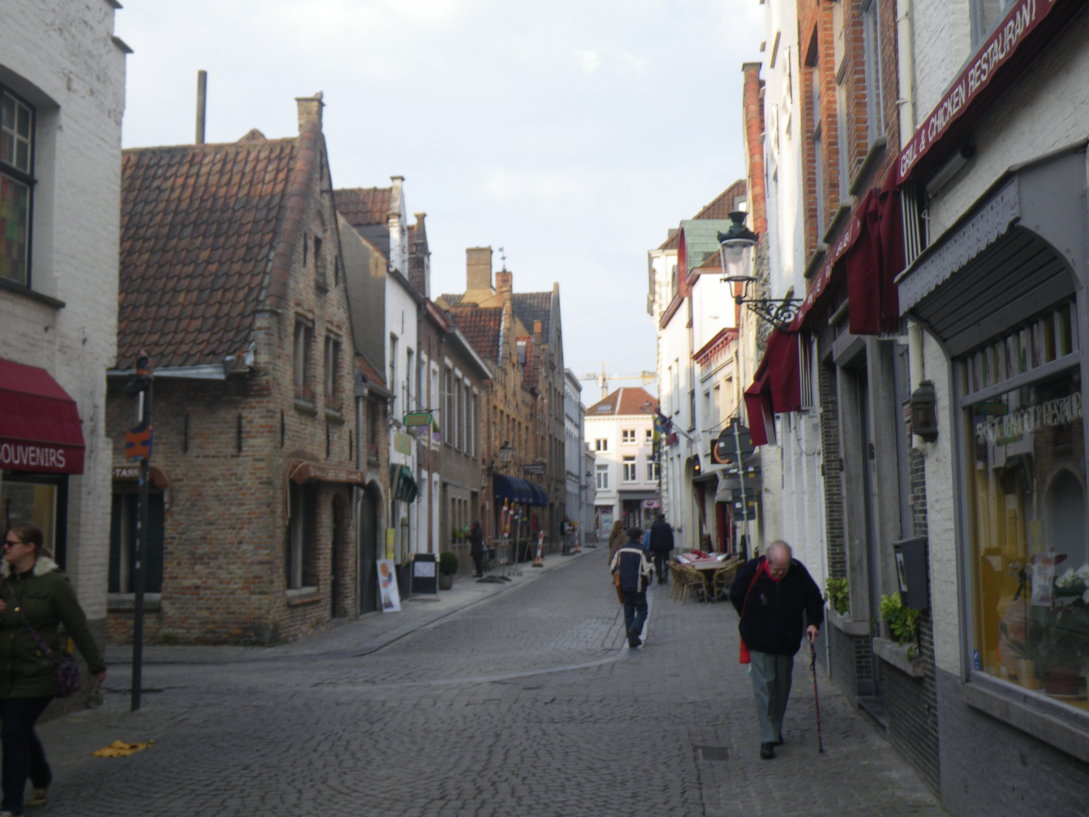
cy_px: 408
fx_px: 1321
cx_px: 544
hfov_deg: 44.8
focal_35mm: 42
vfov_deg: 34.3
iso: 50
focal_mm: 7.5
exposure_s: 1/125
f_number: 4.2
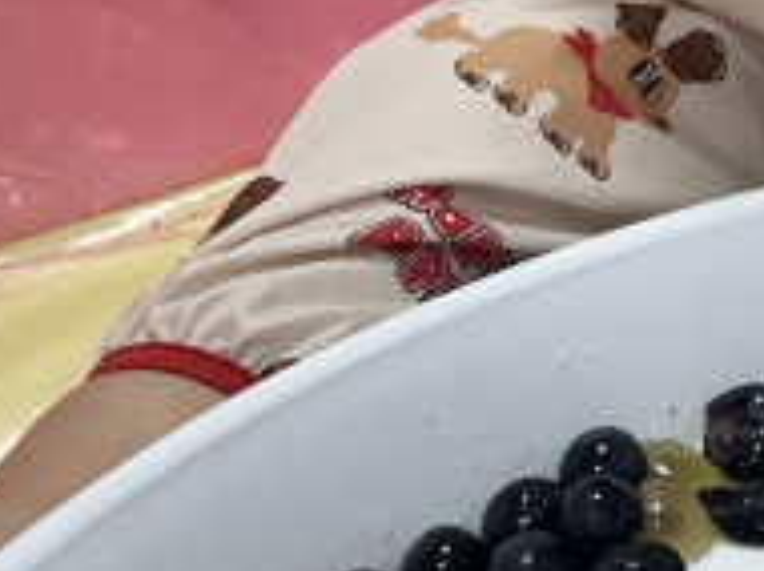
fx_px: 2006
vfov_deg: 14.6
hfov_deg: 19.9
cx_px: 969
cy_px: -378
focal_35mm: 91
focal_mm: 6.86
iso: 125
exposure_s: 1/120
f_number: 1.78
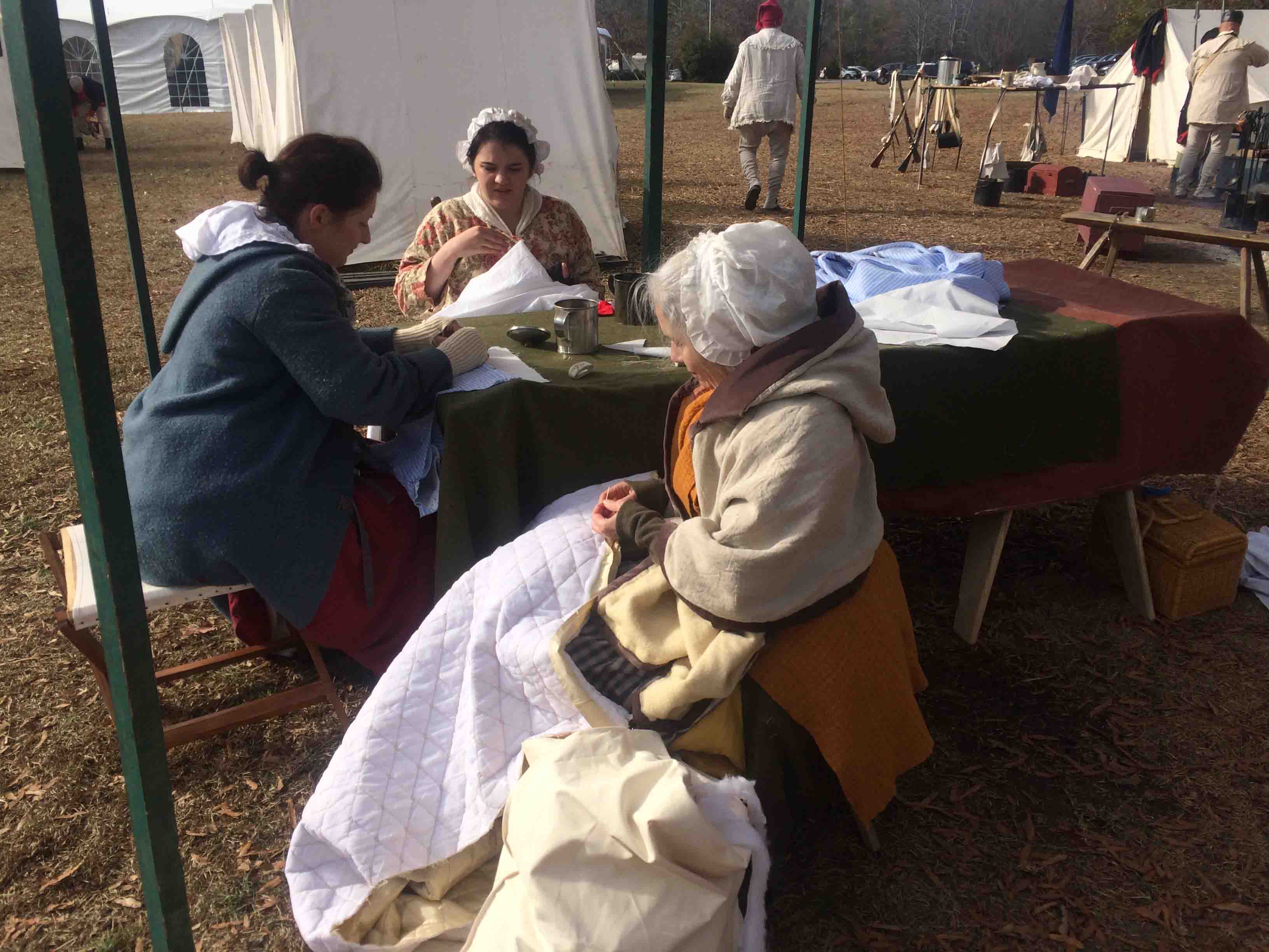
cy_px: 476
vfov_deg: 48.2
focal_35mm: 29
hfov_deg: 61.7
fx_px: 1063
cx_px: 634
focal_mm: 4.15
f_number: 2.2
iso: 32
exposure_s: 1/2160
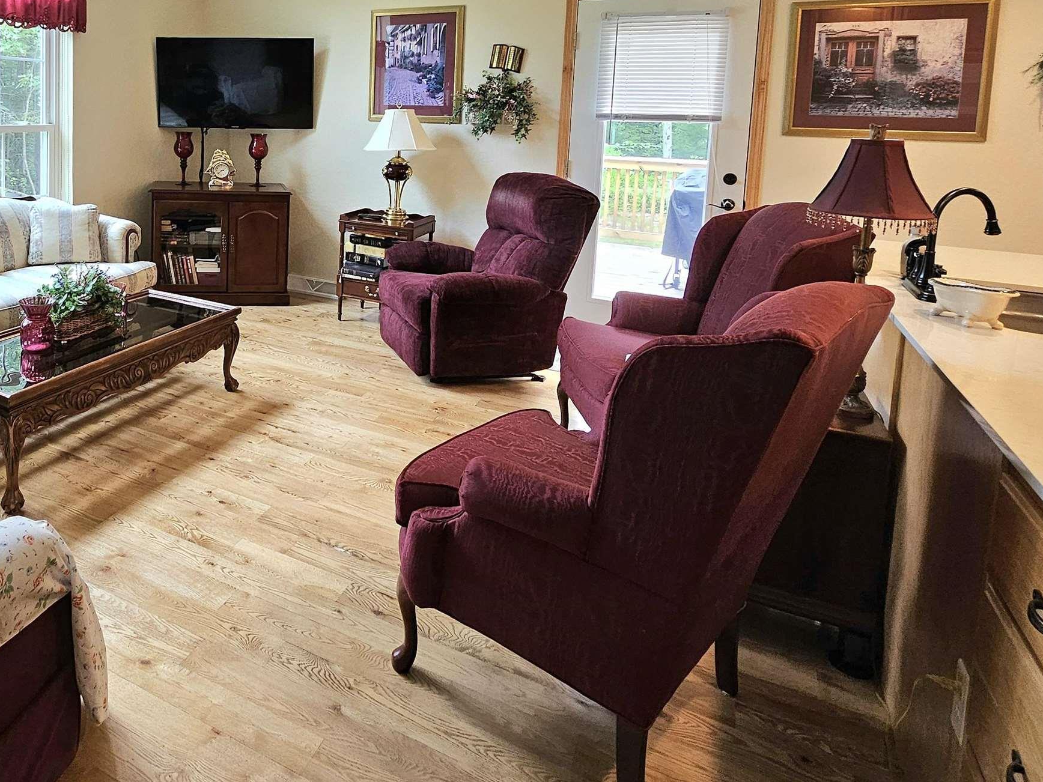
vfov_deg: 55.2
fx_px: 693
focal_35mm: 23
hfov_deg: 69.2
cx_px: 264
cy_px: 168
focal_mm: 2.2
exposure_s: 1/60.2
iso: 80
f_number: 2.2
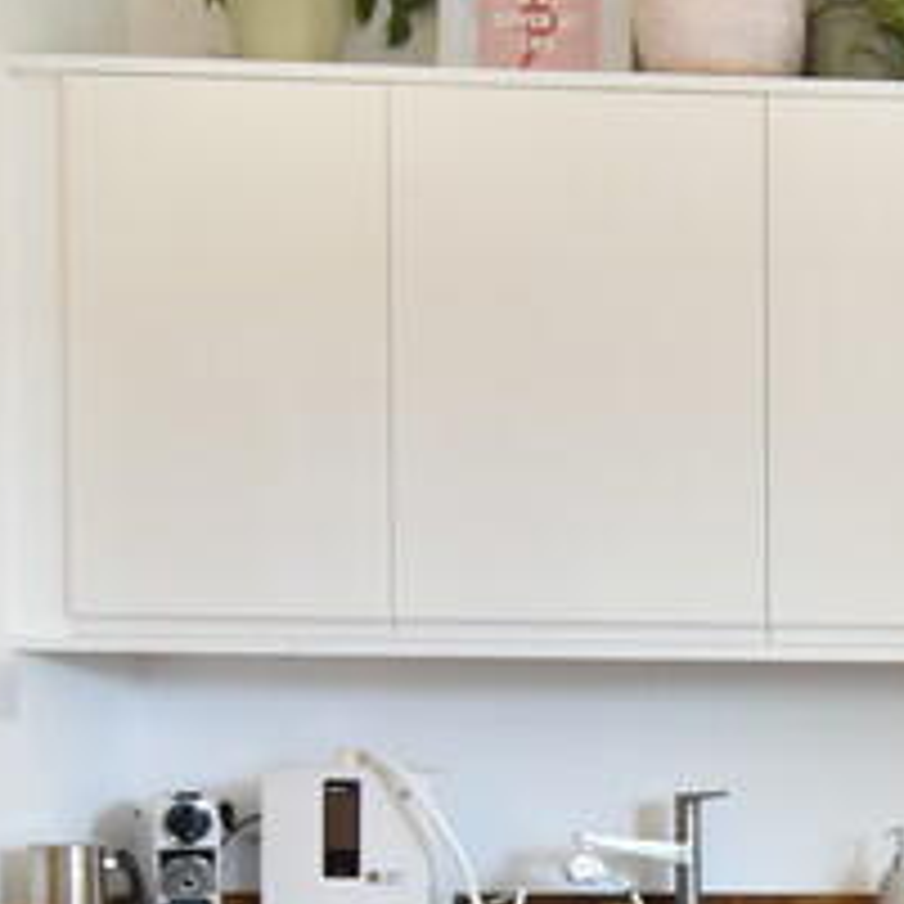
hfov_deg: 22.3
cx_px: 1322
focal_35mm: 65
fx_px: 1920
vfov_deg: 26.0
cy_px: 726
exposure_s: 1/50
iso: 500
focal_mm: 10
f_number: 3.5
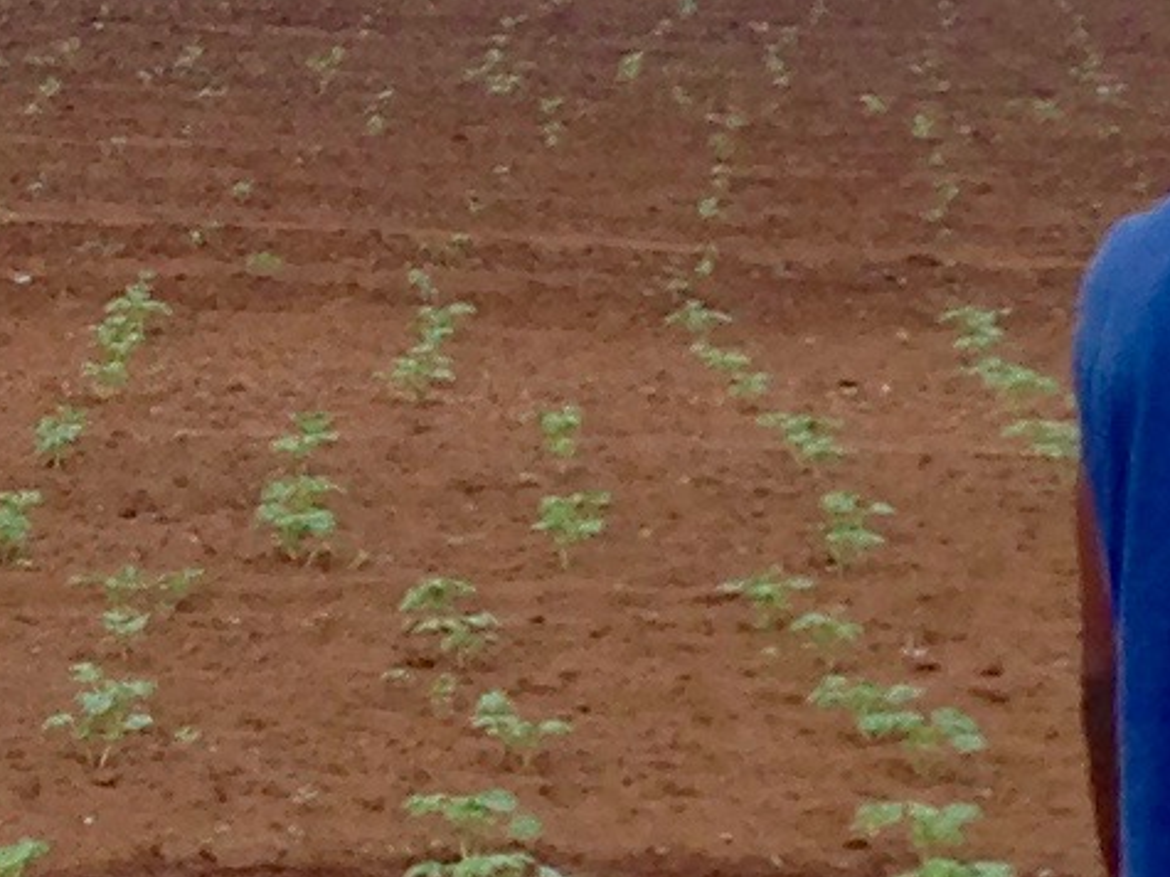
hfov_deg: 8.6
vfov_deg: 6.5
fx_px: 7671
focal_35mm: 227
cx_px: -426
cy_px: 510
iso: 50
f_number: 2.4
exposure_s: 1/298
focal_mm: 4.12
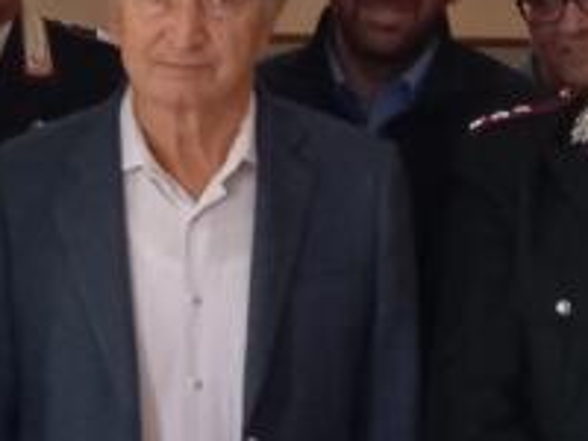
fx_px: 2548
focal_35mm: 150
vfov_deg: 9.9
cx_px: -79
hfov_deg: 12.9
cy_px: 215
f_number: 1.8
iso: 250
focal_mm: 4.6
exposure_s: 1/33
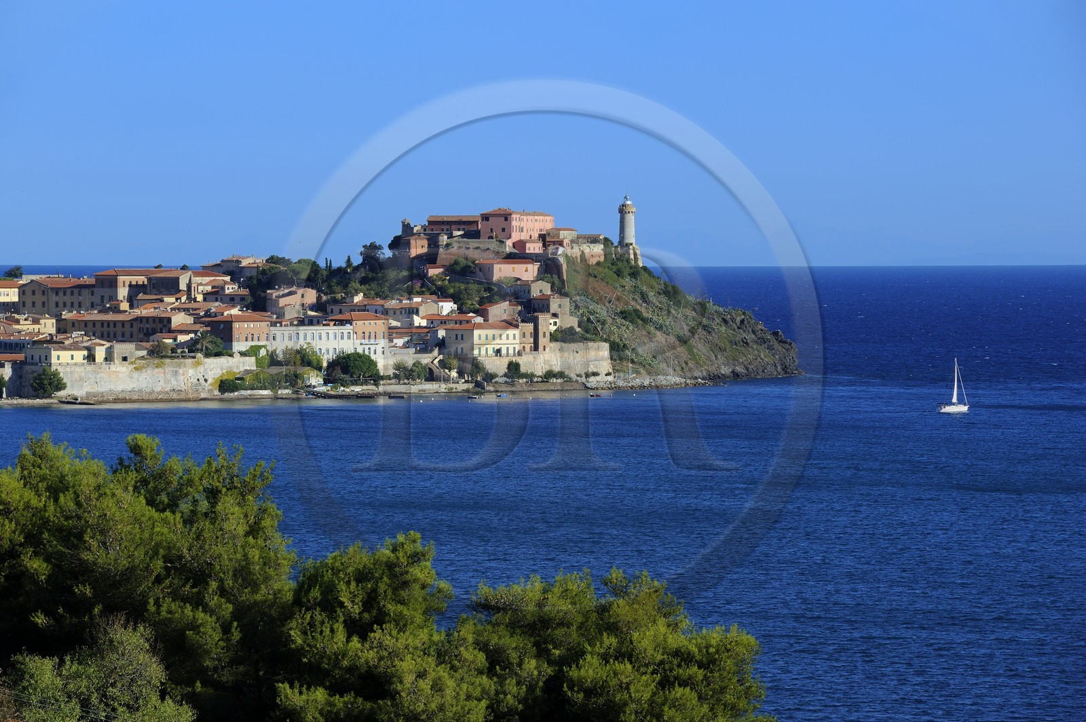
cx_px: 543
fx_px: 6028
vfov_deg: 6.9
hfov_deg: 10.3
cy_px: 361
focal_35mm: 200
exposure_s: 1/250
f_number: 13
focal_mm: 200
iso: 200
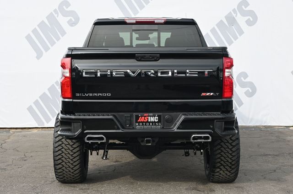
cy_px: 97
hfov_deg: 31.2
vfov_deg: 21.0
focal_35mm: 64
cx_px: 146
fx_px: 524
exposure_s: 1/250
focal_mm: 43
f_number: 6
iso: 360
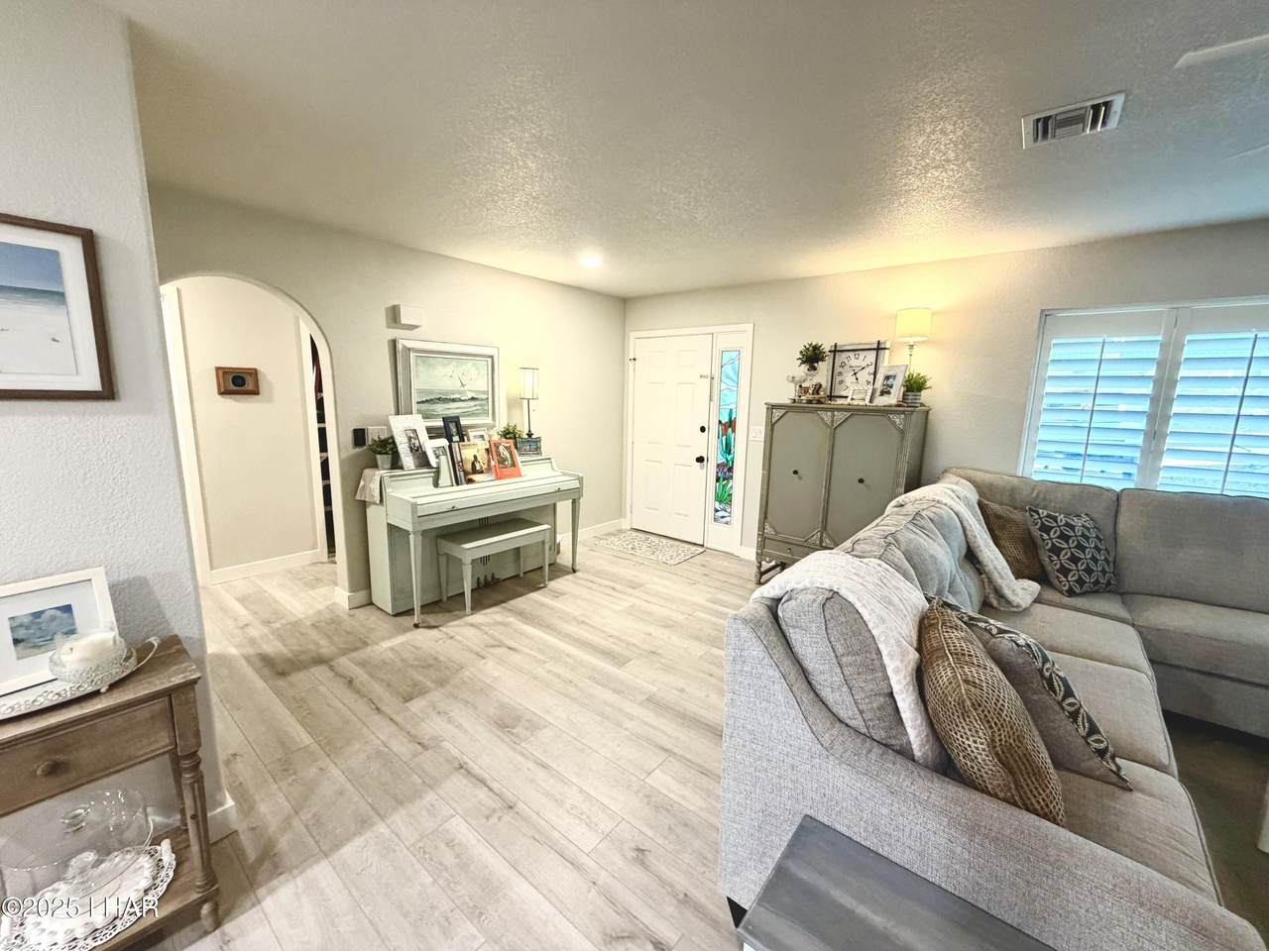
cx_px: 634
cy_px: 476
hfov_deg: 102.1
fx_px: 513
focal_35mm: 14
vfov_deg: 85.7
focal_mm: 2.22
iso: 320
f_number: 2.2
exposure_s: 1/60
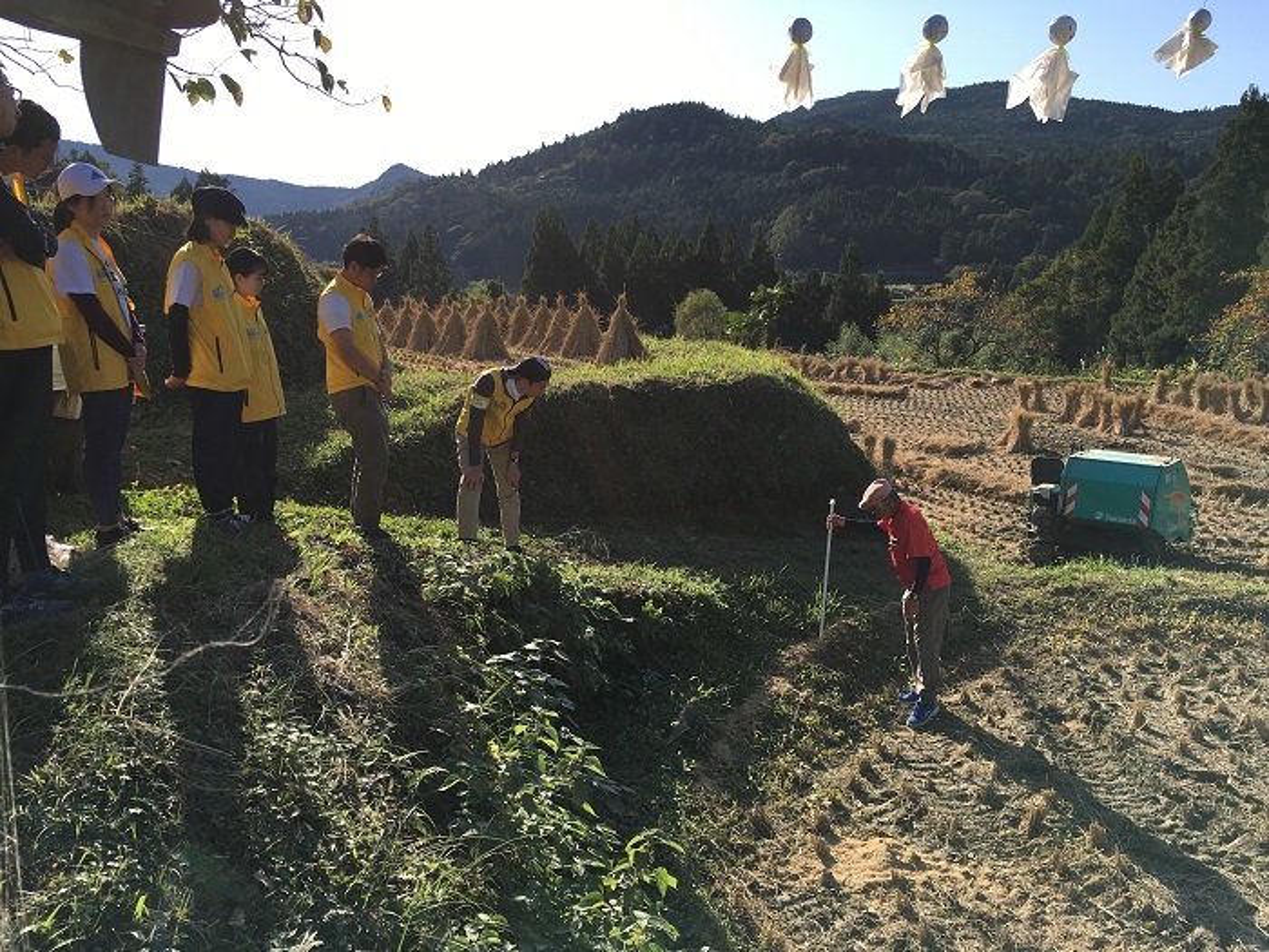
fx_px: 1063
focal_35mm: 29
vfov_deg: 48.2
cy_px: 476
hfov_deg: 61.7
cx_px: 634
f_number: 2.2
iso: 25
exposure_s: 1/999
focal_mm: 4.15
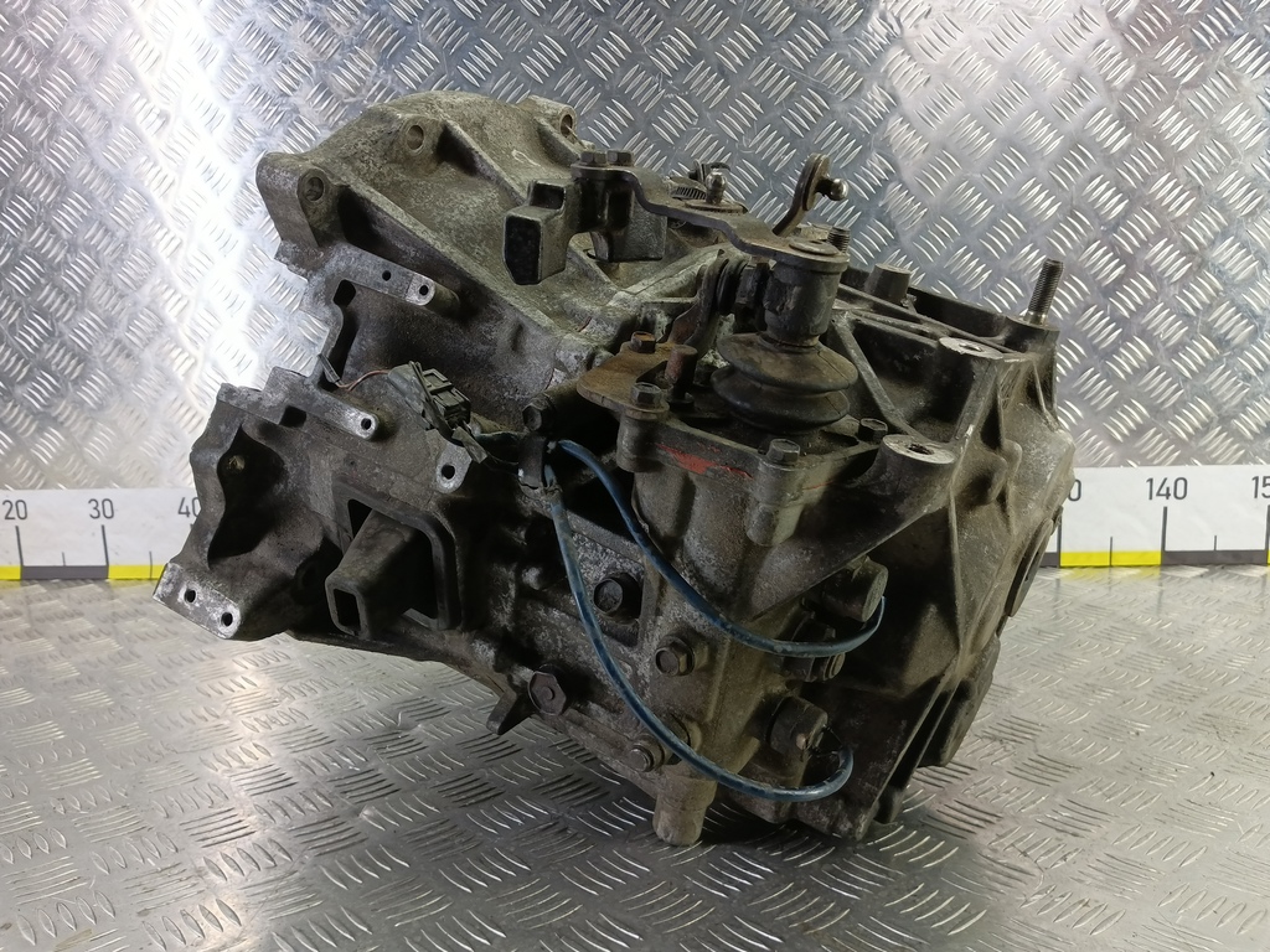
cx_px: 635
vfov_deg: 58.9
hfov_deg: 73.9
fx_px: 844
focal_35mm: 23
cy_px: 476
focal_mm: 4.11
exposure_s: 1/50
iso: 202
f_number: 1.6
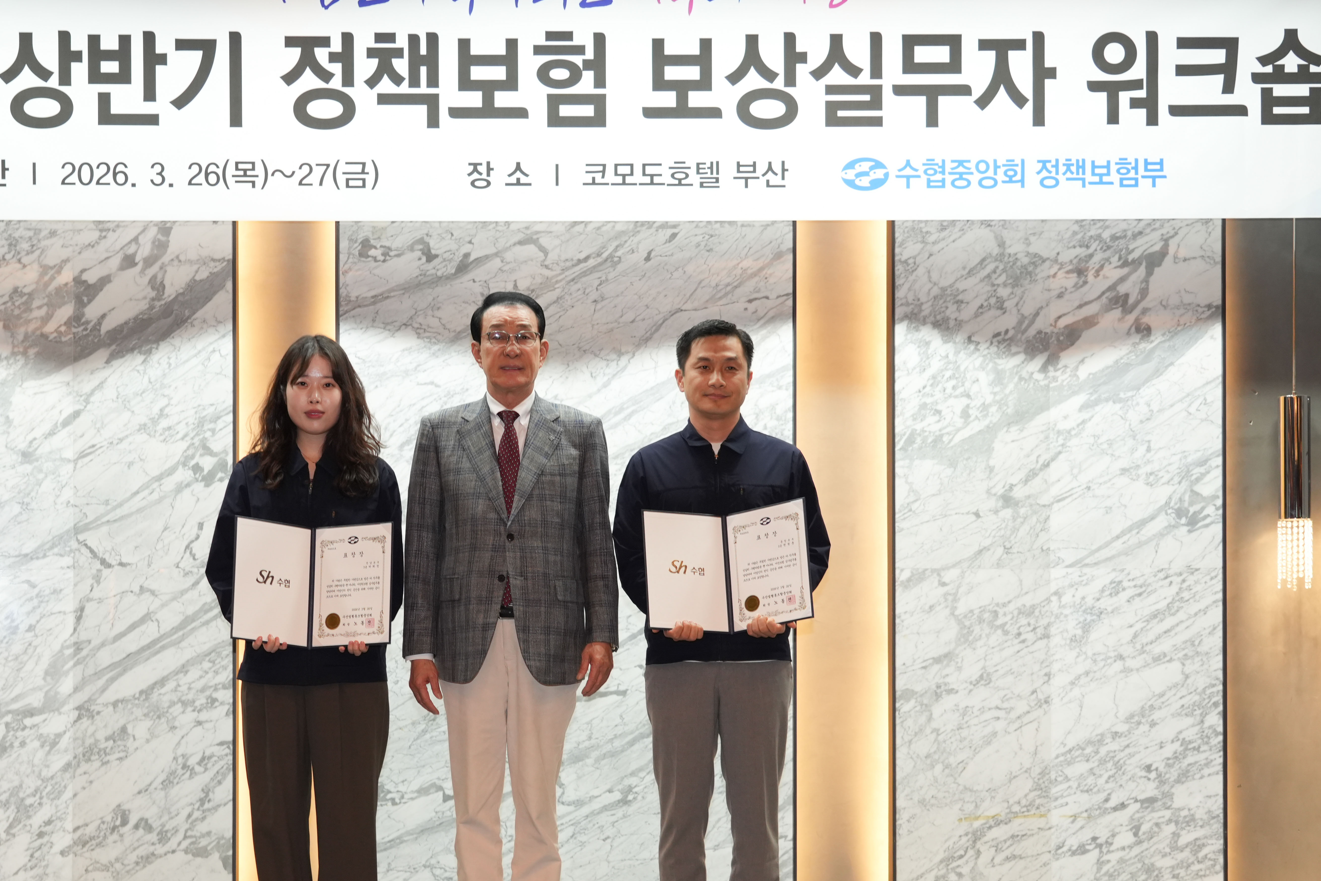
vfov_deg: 23.4
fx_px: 2128
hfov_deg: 34.3
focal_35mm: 58
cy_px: 519
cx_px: 515
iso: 1250
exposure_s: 1/125
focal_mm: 44
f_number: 4.5
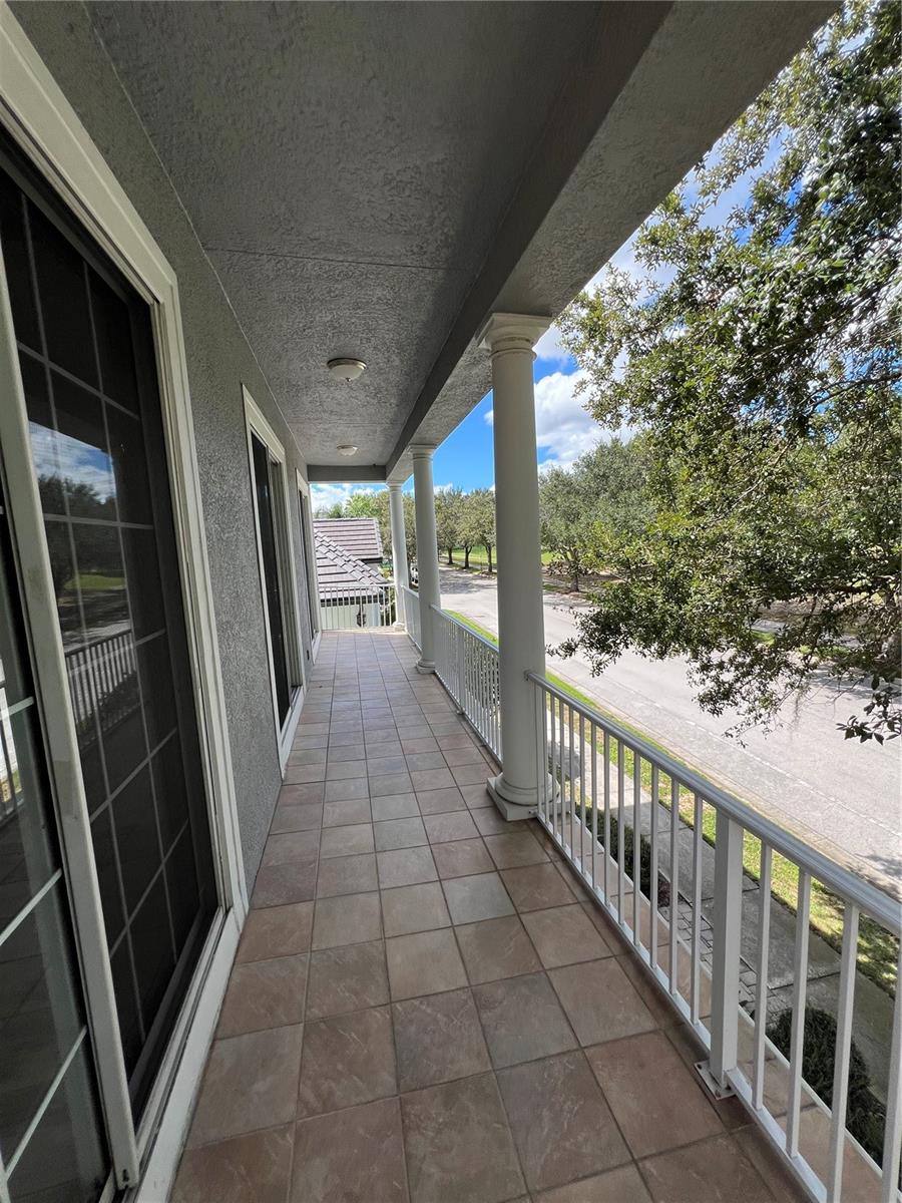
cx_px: 451
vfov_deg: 106.2
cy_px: 602
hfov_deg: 89.9
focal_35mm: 13
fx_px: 452
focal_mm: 1.57
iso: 32
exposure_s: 1/690
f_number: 1.8
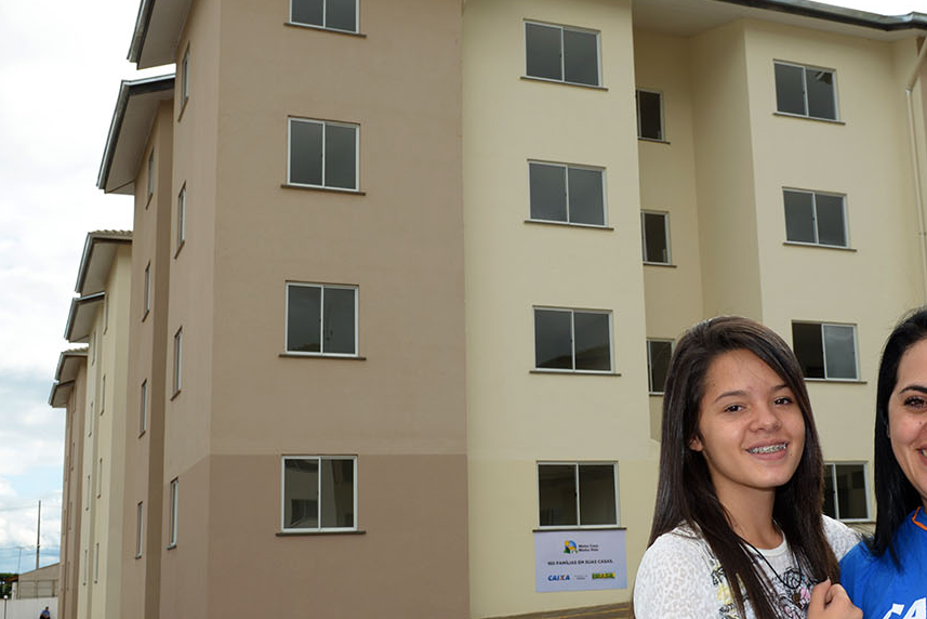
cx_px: 609
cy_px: 322
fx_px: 1262
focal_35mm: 49
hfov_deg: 39.9
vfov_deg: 27.5
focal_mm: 28
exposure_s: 1/200
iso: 100
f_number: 8
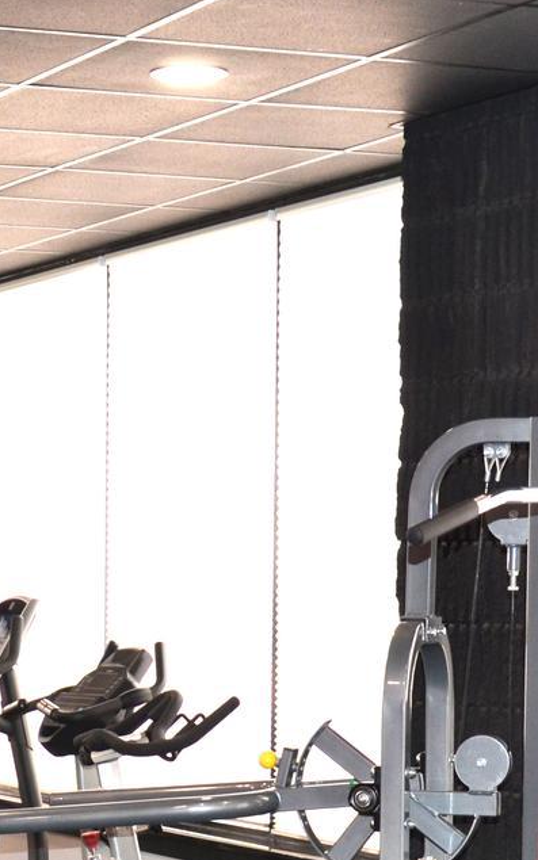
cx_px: -89
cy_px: 758
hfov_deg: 10.9
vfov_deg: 17.4
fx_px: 2768
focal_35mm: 118
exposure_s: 1/100
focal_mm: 24
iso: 400
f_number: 4
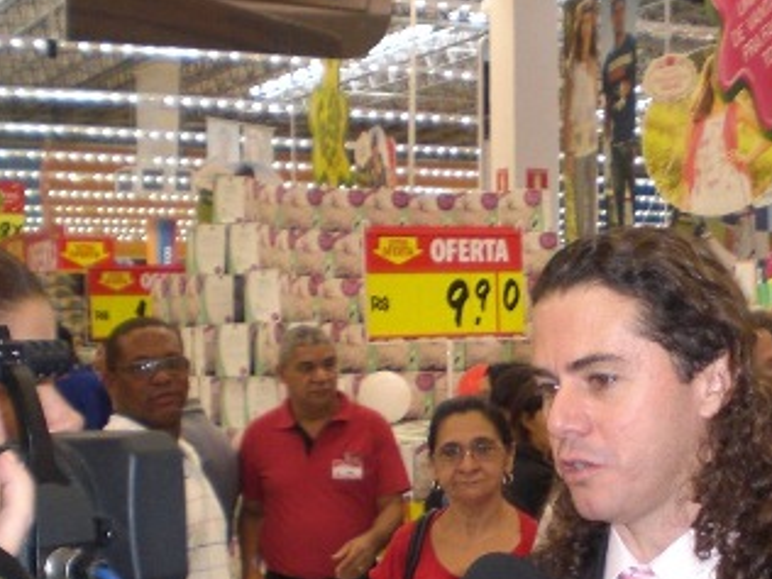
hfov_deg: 24.8
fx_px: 1717
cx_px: 655
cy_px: 459
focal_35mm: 77
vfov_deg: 19.0
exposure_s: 1/60
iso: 200
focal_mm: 6.3
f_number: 3.1
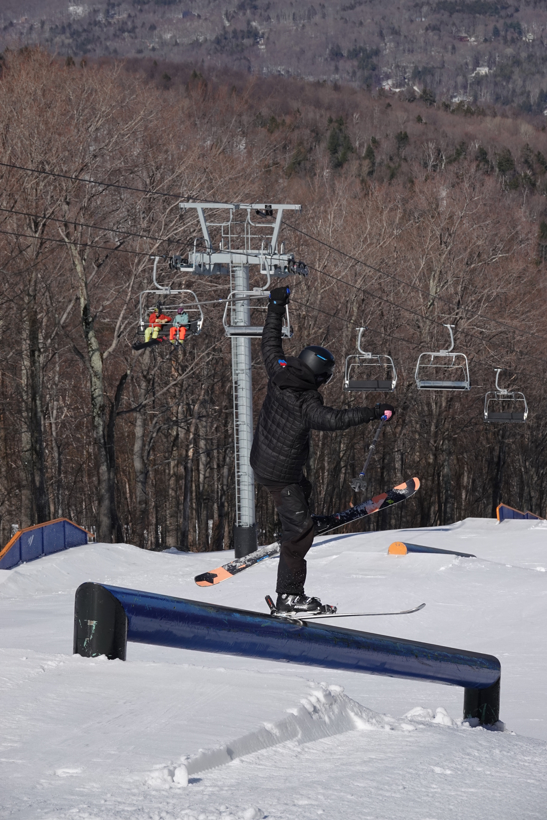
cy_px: 410
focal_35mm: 111
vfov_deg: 18.4
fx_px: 2530
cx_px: 274
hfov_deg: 12.3
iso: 100
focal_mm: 40.73
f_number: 5
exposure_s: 1/1000
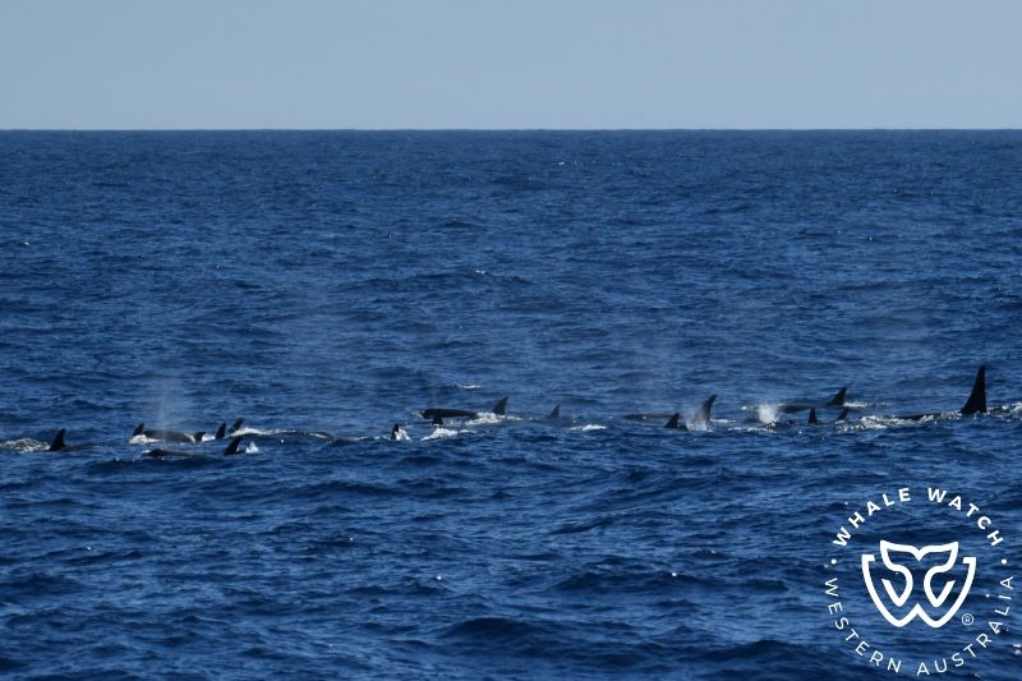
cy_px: 340
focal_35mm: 200
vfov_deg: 6.9
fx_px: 5676
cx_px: 511
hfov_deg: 10.3
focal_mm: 200
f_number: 5.6
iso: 560
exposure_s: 1/8000
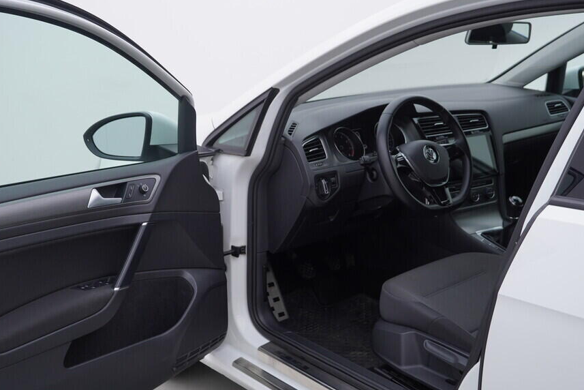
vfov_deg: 31.2
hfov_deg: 45.4
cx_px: 262
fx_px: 698
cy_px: 225
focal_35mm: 43
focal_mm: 24
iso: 125
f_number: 4
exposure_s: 1/80
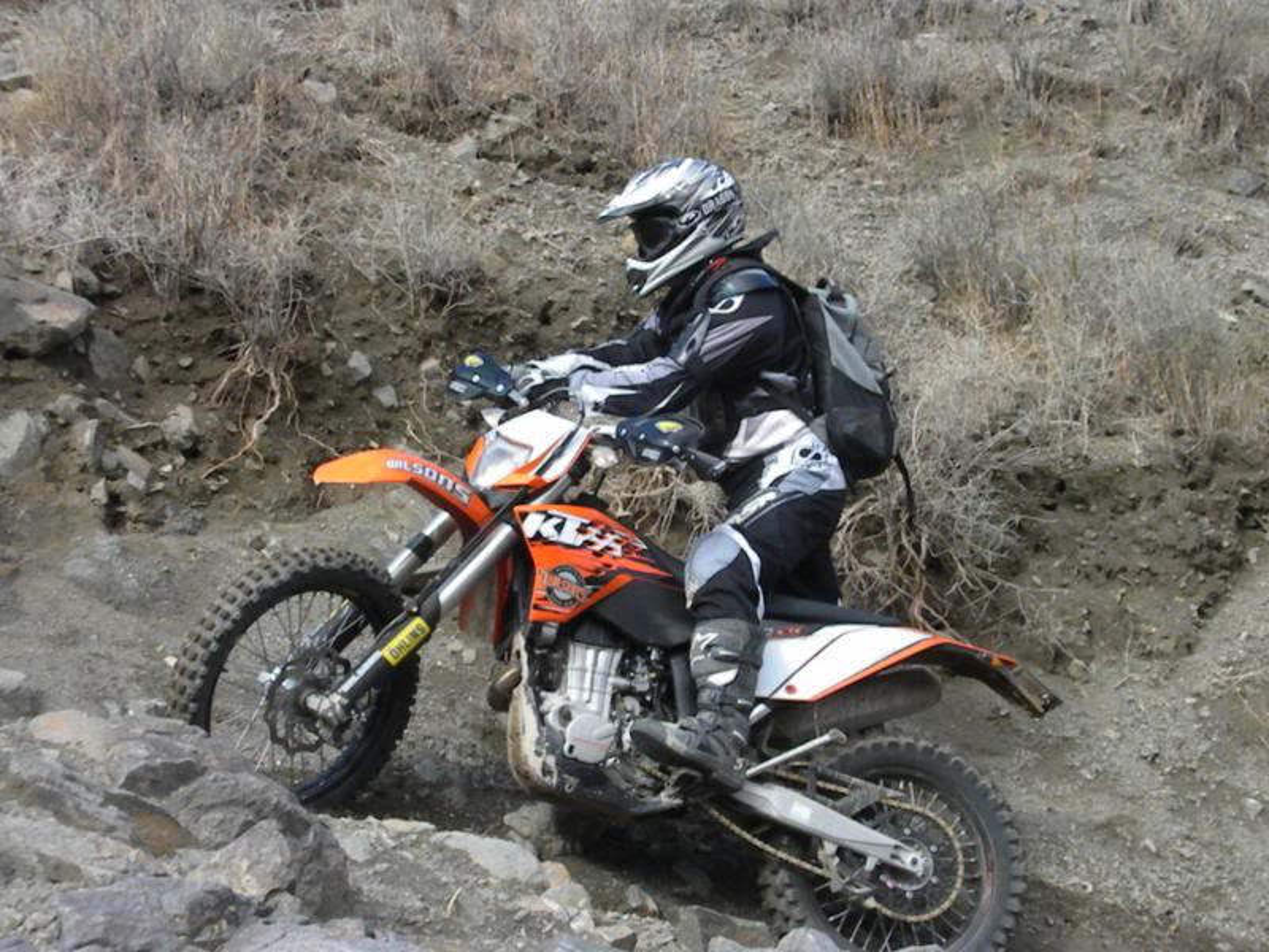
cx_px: 634
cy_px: 476
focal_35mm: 72
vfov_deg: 20.4
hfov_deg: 27.0
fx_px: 2639
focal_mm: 12.7
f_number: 14
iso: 640
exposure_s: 1/172
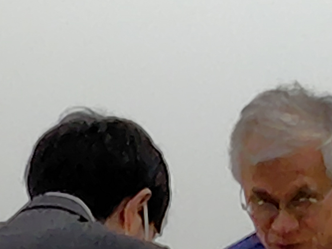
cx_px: 140
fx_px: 805
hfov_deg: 23.3
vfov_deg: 16.2
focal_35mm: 84
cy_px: 364
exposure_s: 1/120
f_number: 1.9
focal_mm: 5.6
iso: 138
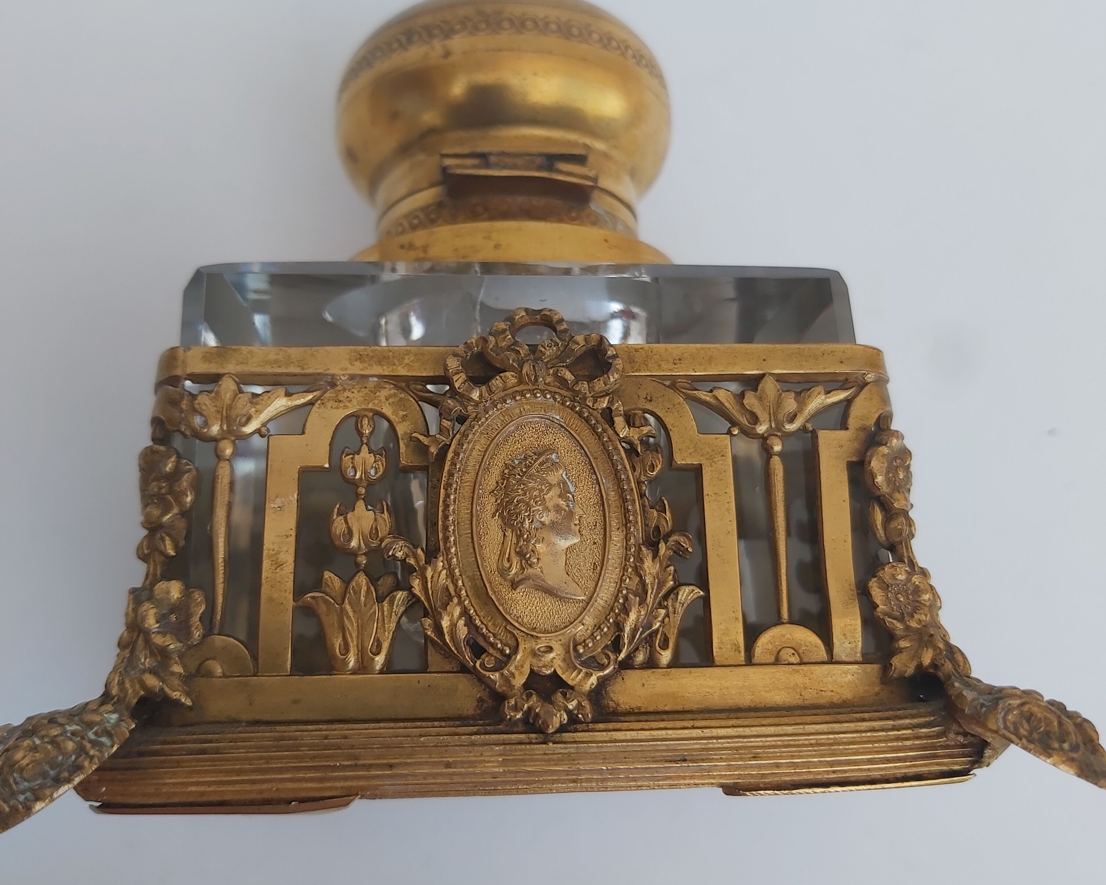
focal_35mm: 34
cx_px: 553
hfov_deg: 52.8
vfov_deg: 43.3
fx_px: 1113
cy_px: 425
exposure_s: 1/166
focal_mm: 3.92
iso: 64
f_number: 1.7
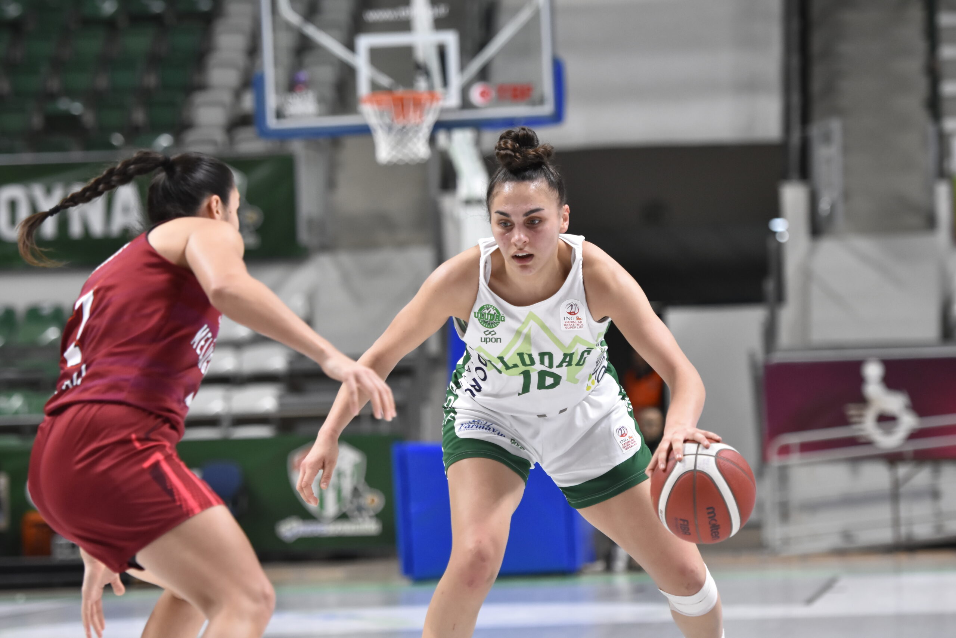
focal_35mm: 183
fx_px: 4860
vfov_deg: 7.5
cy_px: 319
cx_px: 478
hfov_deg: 11.2
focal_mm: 122
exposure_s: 1/1000
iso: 1600
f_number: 2.8
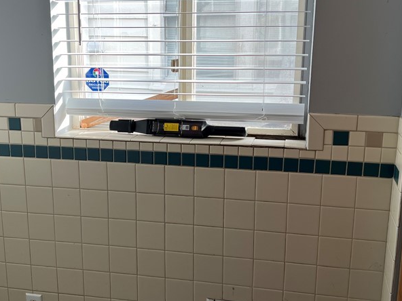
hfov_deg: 42.1
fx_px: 523
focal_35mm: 45
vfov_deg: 32.2
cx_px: 188
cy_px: 151
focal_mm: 5.7
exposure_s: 1/121
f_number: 1.5
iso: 40
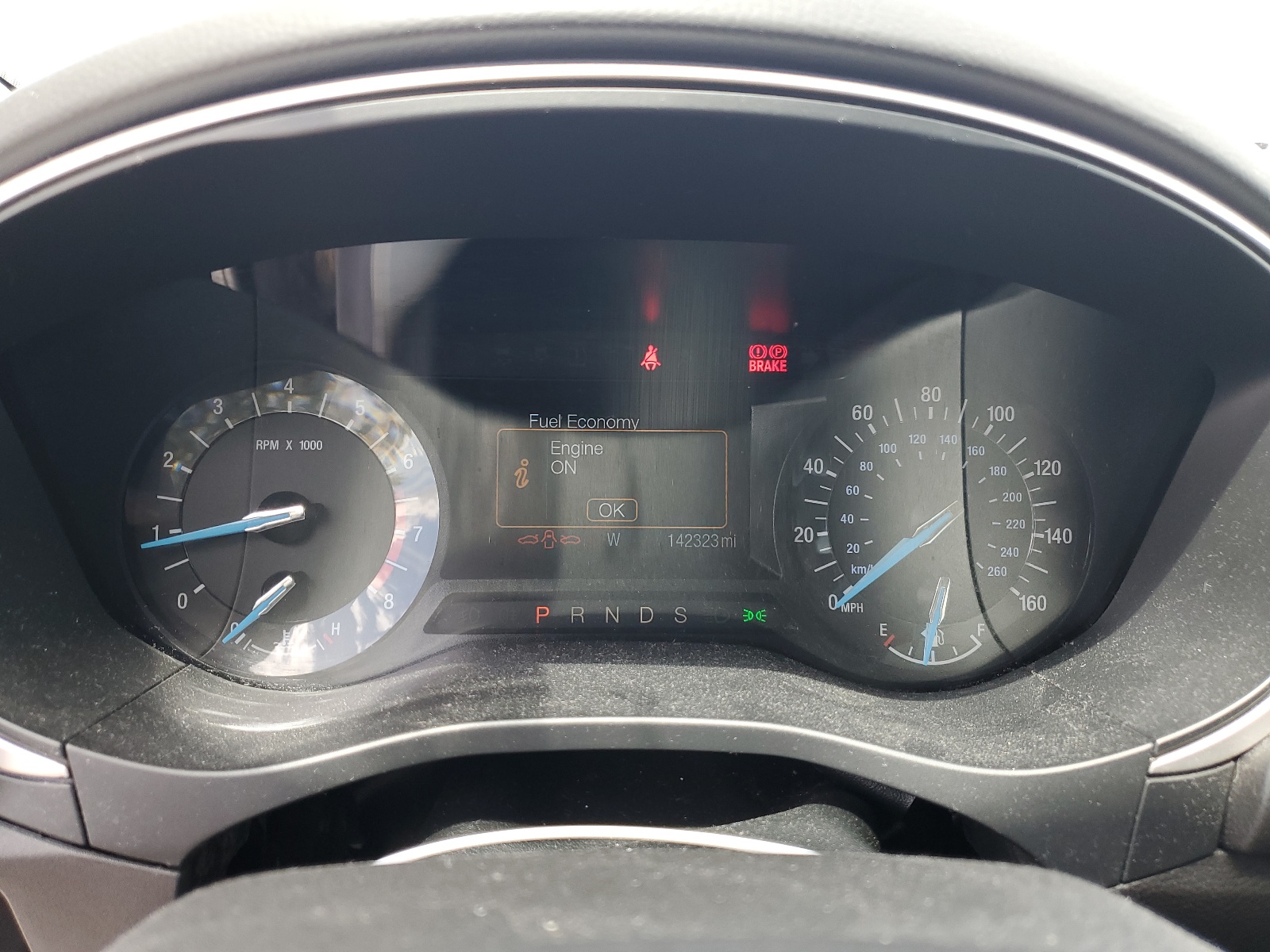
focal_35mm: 26
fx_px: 954
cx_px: 635
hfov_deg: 67.3
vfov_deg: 53.1
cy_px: 476
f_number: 1.5
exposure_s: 1/120
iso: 56
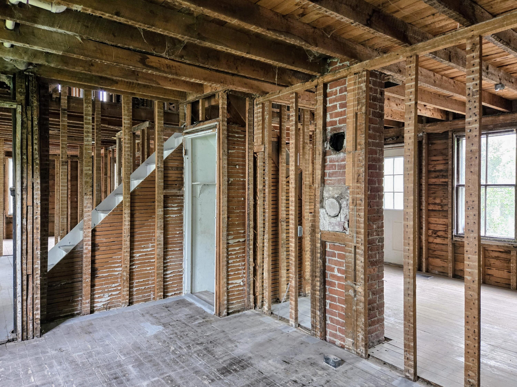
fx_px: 343
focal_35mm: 23
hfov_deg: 73.9
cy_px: 194
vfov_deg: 58.9
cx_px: 258
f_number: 1.8
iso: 640
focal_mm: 5.4
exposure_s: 1/60
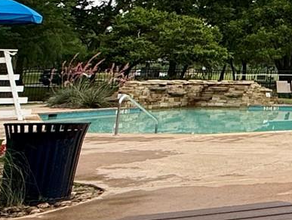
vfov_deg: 19.0
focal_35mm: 74
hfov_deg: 18.1
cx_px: 580
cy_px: -30
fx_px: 625
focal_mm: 2.22
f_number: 2.2
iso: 50
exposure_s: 1/2717
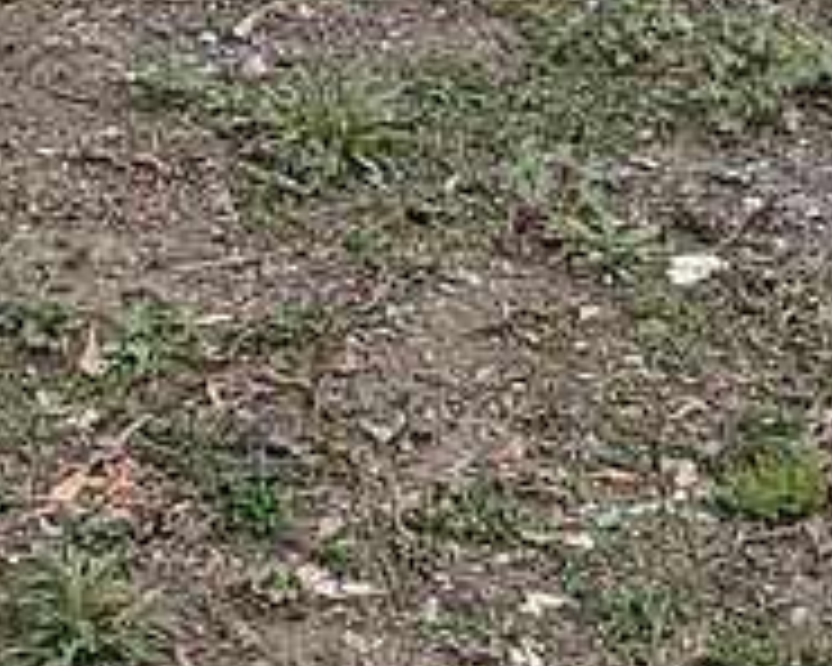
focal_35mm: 104
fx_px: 2561
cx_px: 438
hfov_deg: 18.5
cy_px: -1105
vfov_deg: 11.3
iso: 50
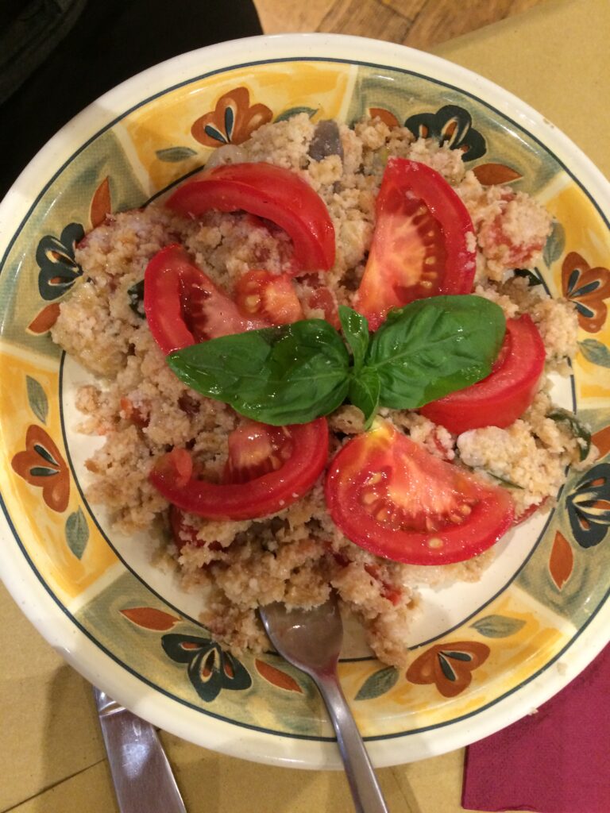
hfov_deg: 48.2
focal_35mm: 29
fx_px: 681
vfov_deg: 61.7
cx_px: 305
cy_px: 406
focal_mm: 4.15
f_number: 2.2
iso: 320
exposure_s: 1/33
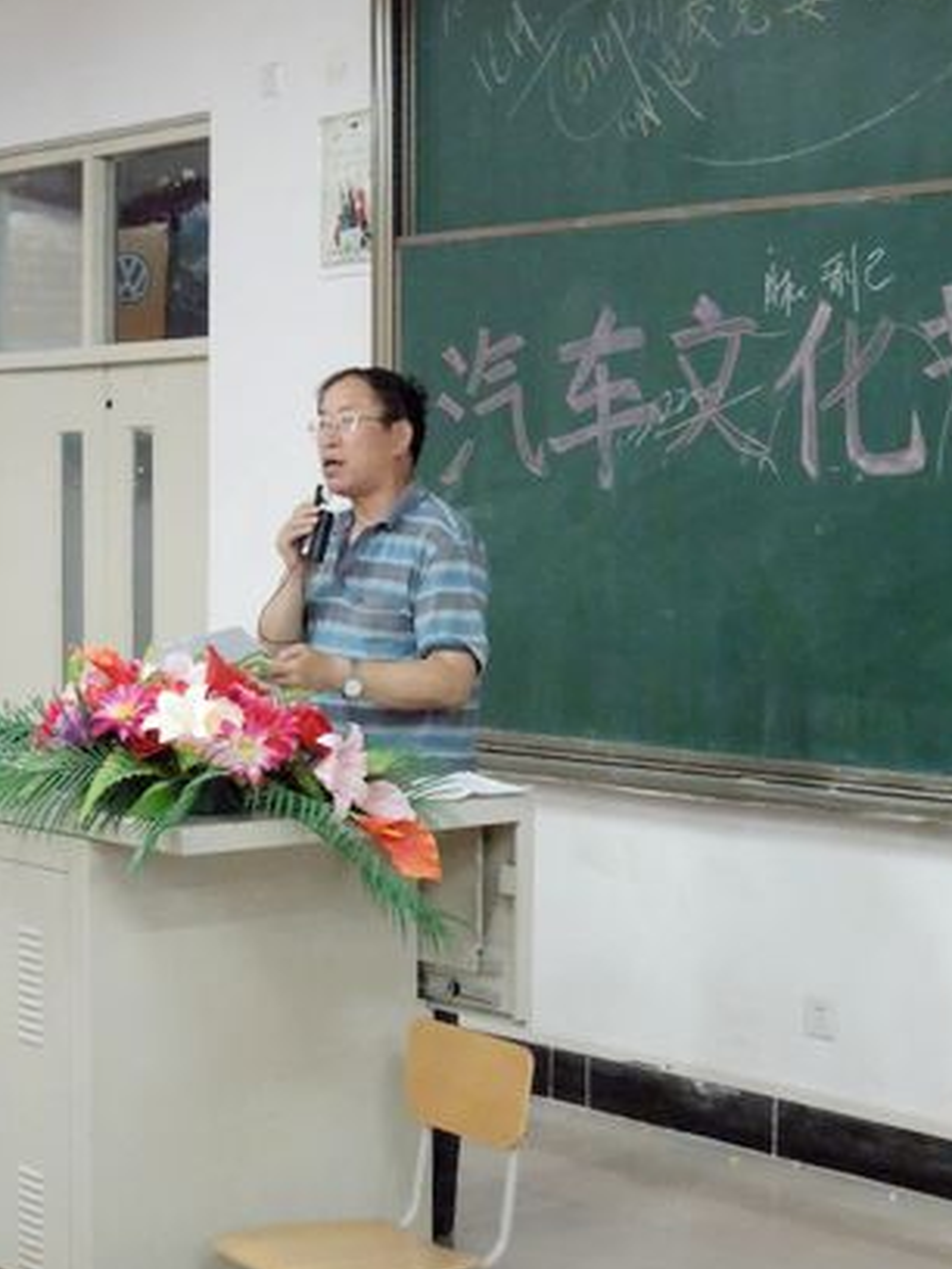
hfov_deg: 20.7
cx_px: 484
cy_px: 641
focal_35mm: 71
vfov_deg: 27.4
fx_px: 2603
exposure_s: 1/80
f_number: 4.4
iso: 3200
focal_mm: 12.5
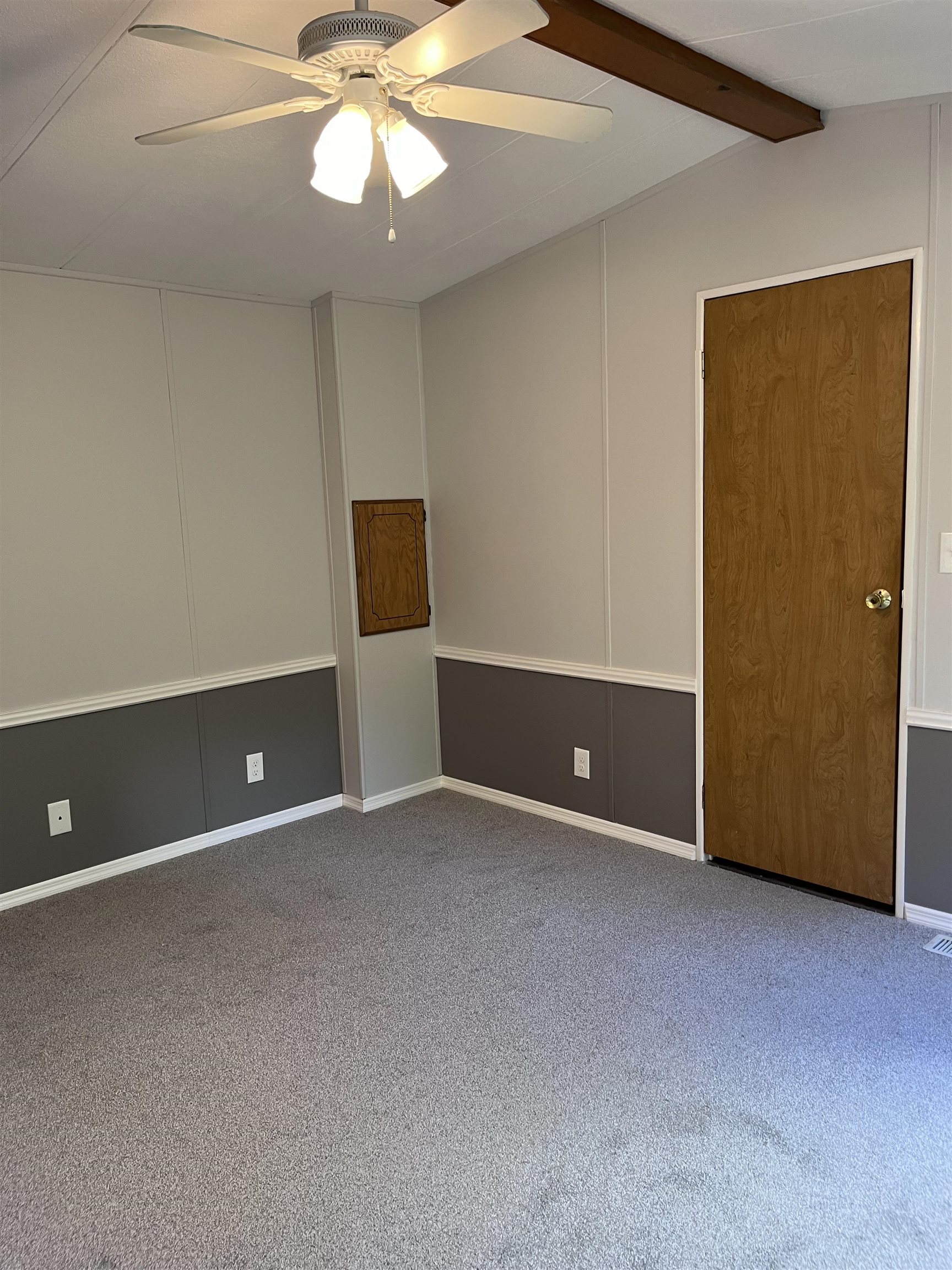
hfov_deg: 53.1
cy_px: 635
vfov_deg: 67.3
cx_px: 476
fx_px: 953
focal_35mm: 26
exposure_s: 1/60
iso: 100
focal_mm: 5.1
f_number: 1.6
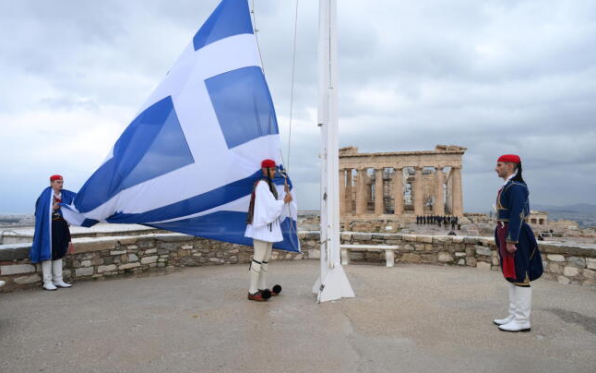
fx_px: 406
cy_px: 174
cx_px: 292
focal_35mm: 25
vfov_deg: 49.3
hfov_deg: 72.5
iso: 640
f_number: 5.6
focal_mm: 24
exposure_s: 1/400
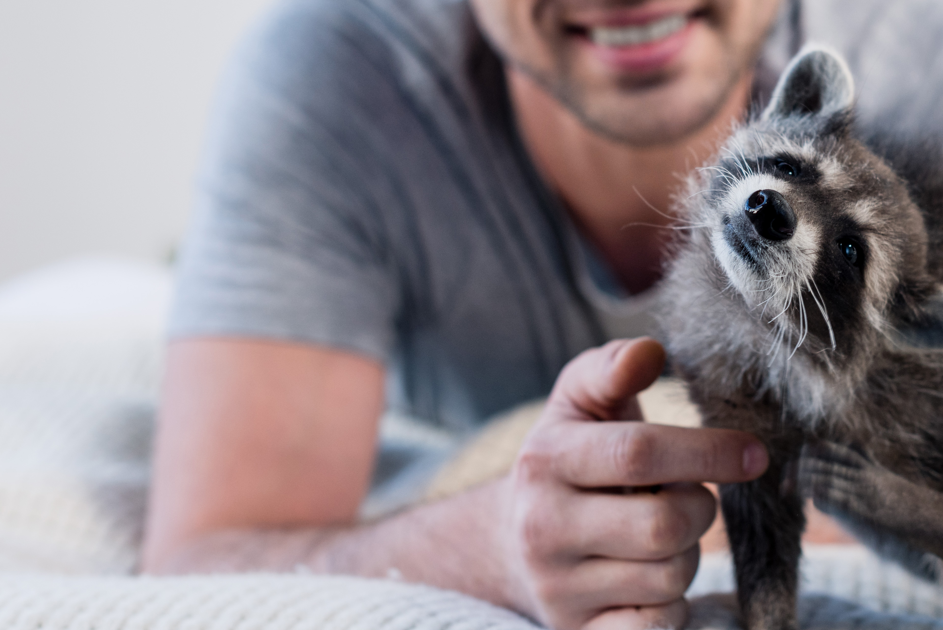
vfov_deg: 14.2
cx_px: 795
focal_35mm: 96
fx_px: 2515
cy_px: 159
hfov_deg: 20.9
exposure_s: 1/160
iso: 250
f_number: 3.5
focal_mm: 50
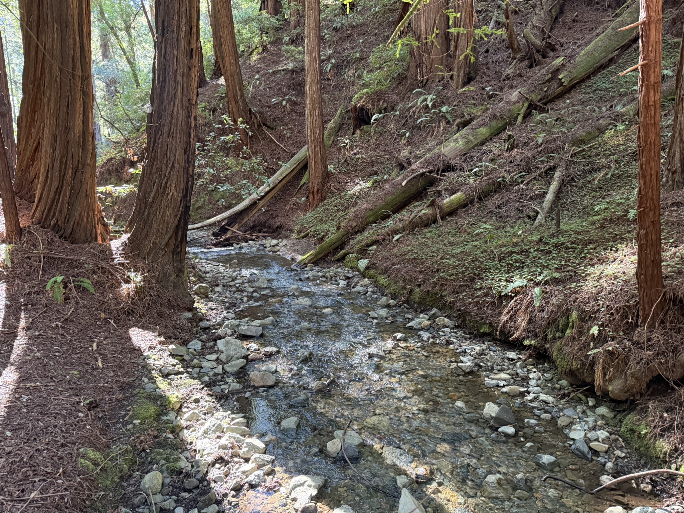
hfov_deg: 71.6
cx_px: 342
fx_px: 474
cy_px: 256
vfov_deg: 56.8
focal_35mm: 24
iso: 640
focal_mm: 6.76
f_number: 1.78
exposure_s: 1/60
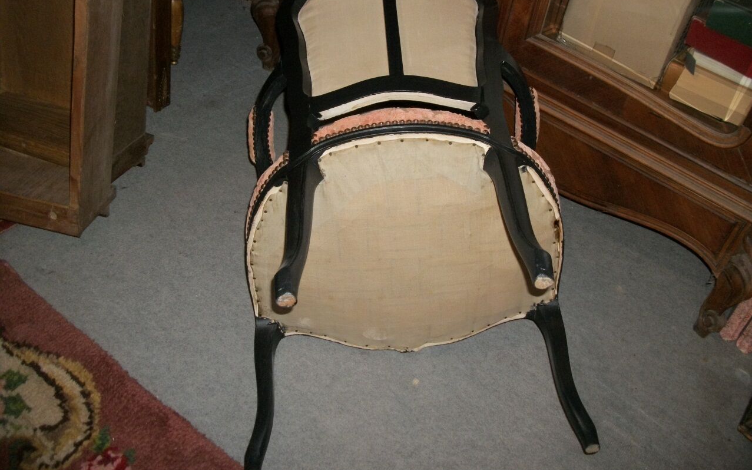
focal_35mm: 34
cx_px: 376
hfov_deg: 56.7
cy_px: 193
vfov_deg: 37.2
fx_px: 697
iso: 160
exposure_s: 1/30
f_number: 2.9
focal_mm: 5.7
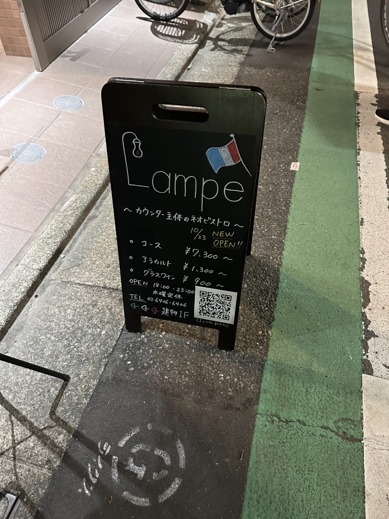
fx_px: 360
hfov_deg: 56.8
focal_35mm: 24
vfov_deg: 71.6
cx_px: 194
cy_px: 260
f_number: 1.78
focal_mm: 6.86
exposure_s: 1/33
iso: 1000
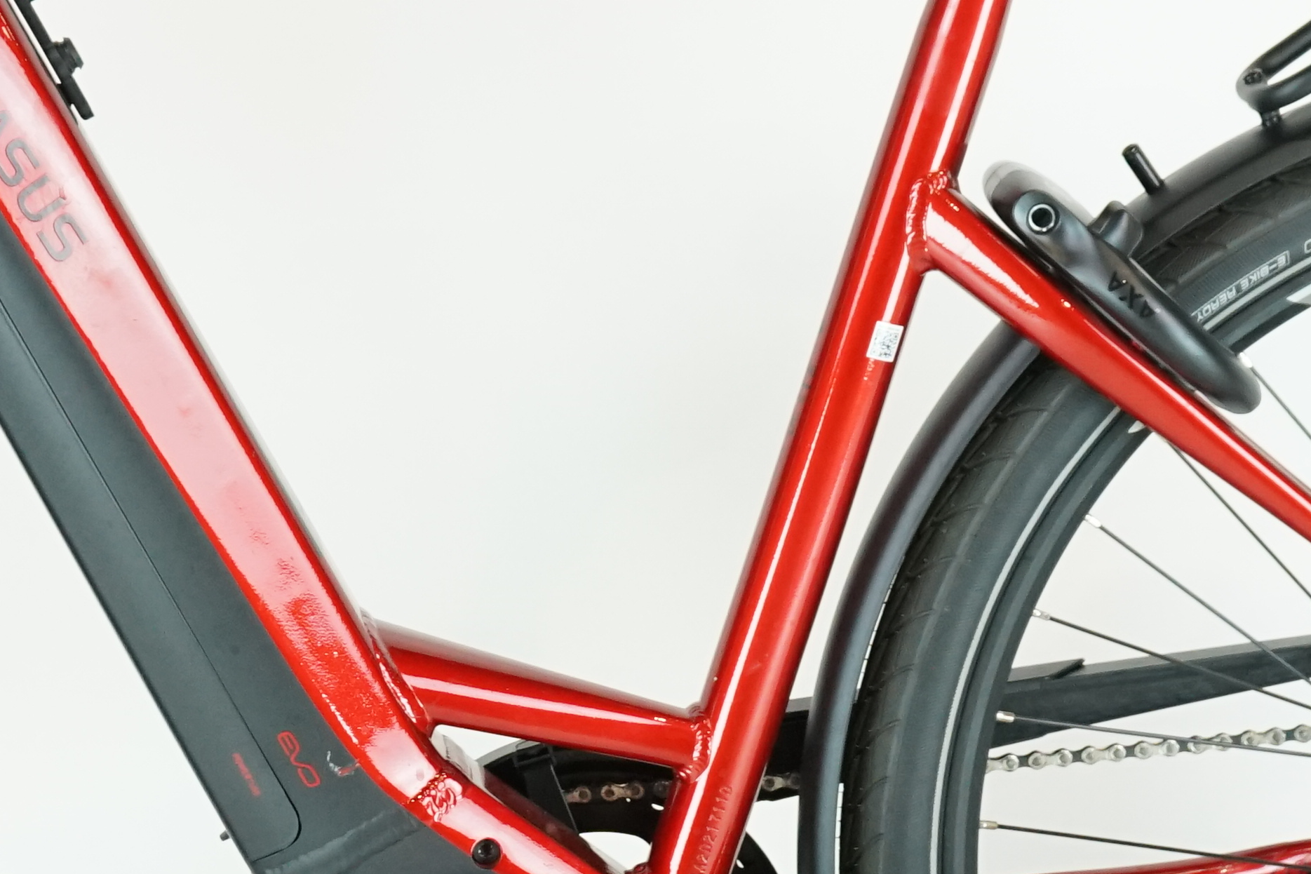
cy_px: 275
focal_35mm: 199
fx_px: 7246
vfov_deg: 6.9
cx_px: 365
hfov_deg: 10.3
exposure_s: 1/200
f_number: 5.6
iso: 2000
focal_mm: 62
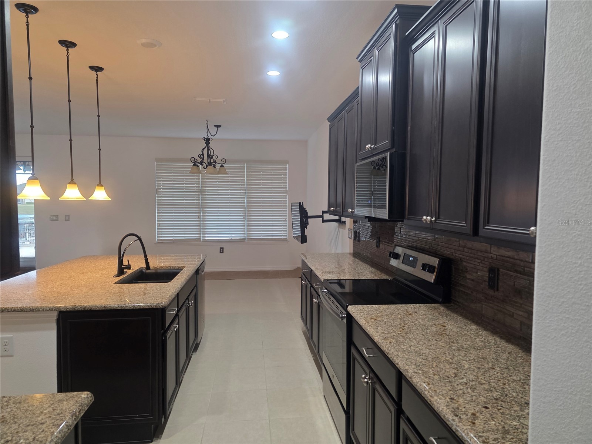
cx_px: 296
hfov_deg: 73.9
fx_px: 393
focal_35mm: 23
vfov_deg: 58.9
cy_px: 222
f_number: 1.7
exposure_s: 1/120
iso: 320
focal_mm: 6.3
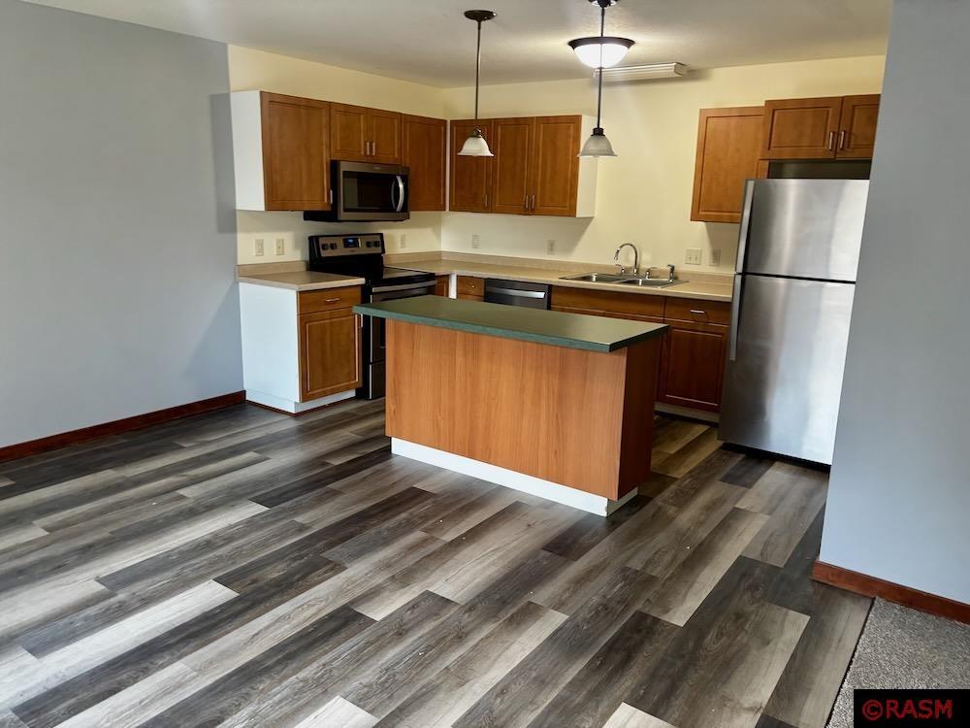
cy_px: 364
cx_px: 485
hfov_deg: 67.3
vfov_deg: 53.1
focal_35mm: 26
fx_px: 729
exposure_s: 1/60
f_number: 1.6
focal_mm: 5.96
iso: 160
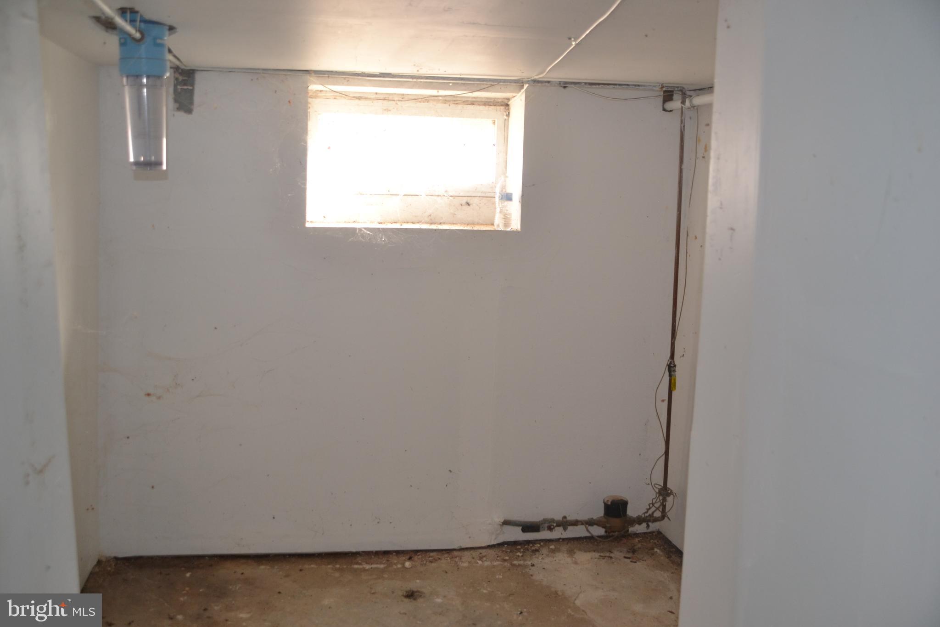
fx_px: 940
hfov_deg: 53.1
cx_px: 470
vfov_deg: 36.9
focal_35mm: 36
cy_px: 314
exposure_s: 1/100
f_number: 4
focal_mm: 24
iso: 400
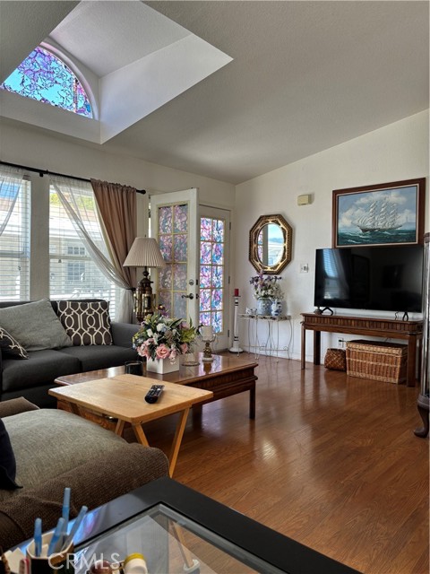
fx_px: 431
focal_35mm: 26
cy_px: 287
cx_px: 215
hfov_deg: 53.1
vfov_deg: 67.3
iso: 50
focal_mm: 5.96
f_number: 1.6
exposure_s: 1/120
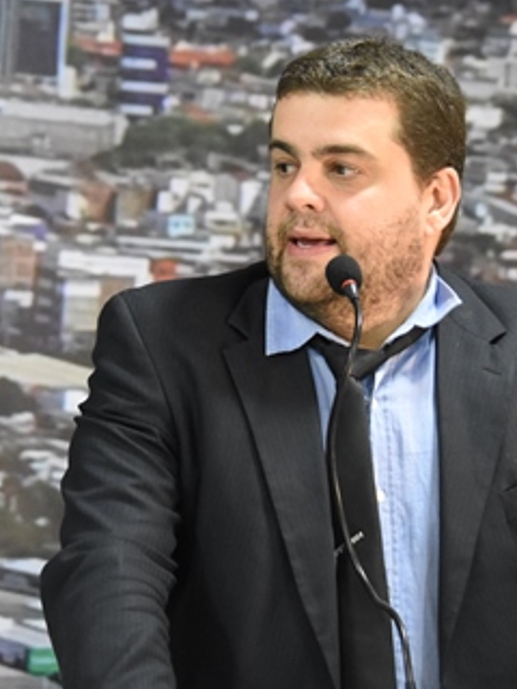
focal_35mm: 208
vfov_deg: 9.5
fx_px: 4142
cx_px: 239
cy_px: 378
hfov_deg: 7.1
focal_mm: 72
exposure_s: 1/60
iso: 4000
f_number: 4.5
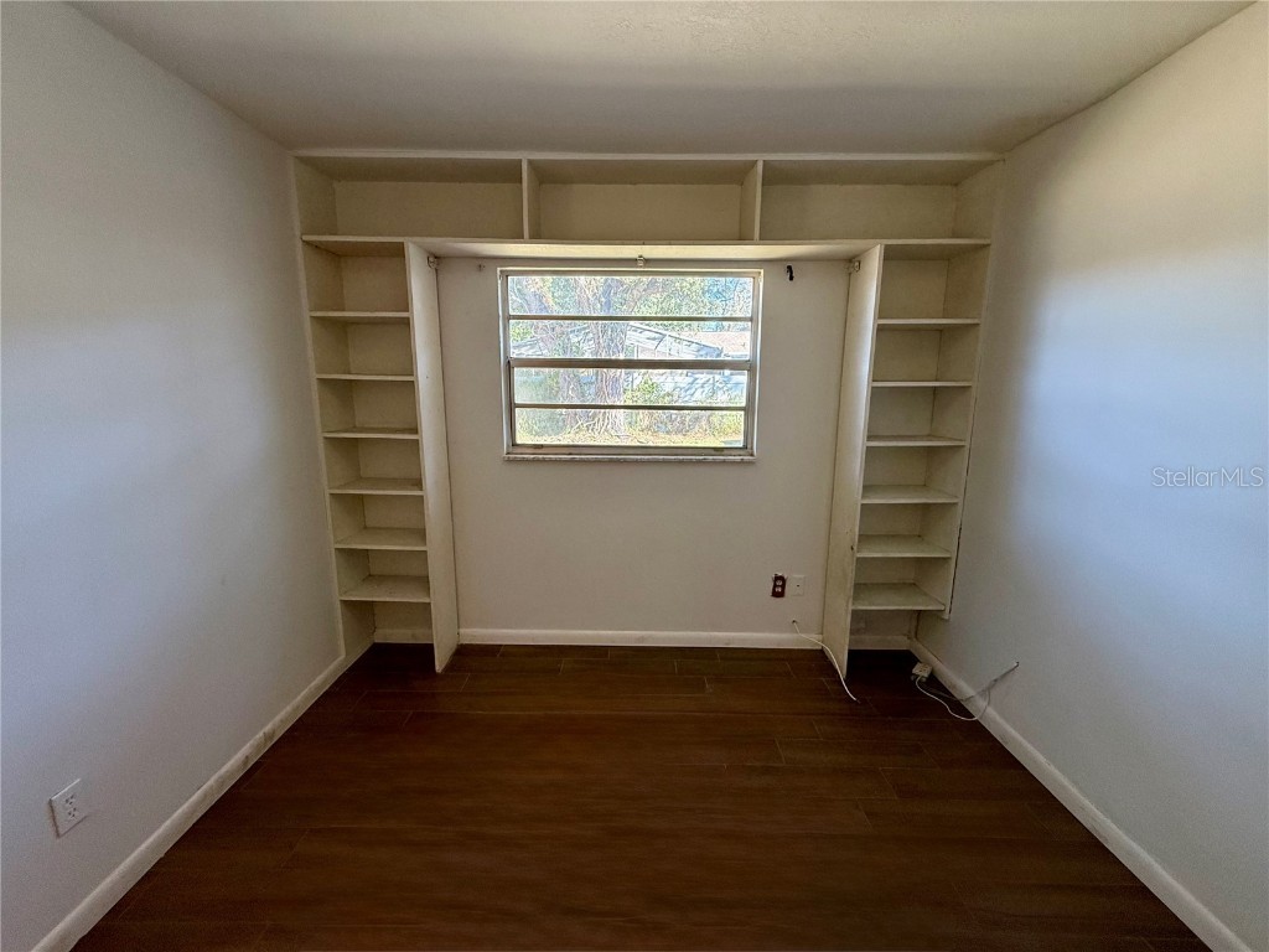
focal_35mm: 14
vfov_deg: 85.7
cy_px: 476
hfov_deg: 102.1
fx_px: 513
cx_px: 634
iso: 160
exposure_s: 1/120
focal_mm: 2.22
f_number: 2.2
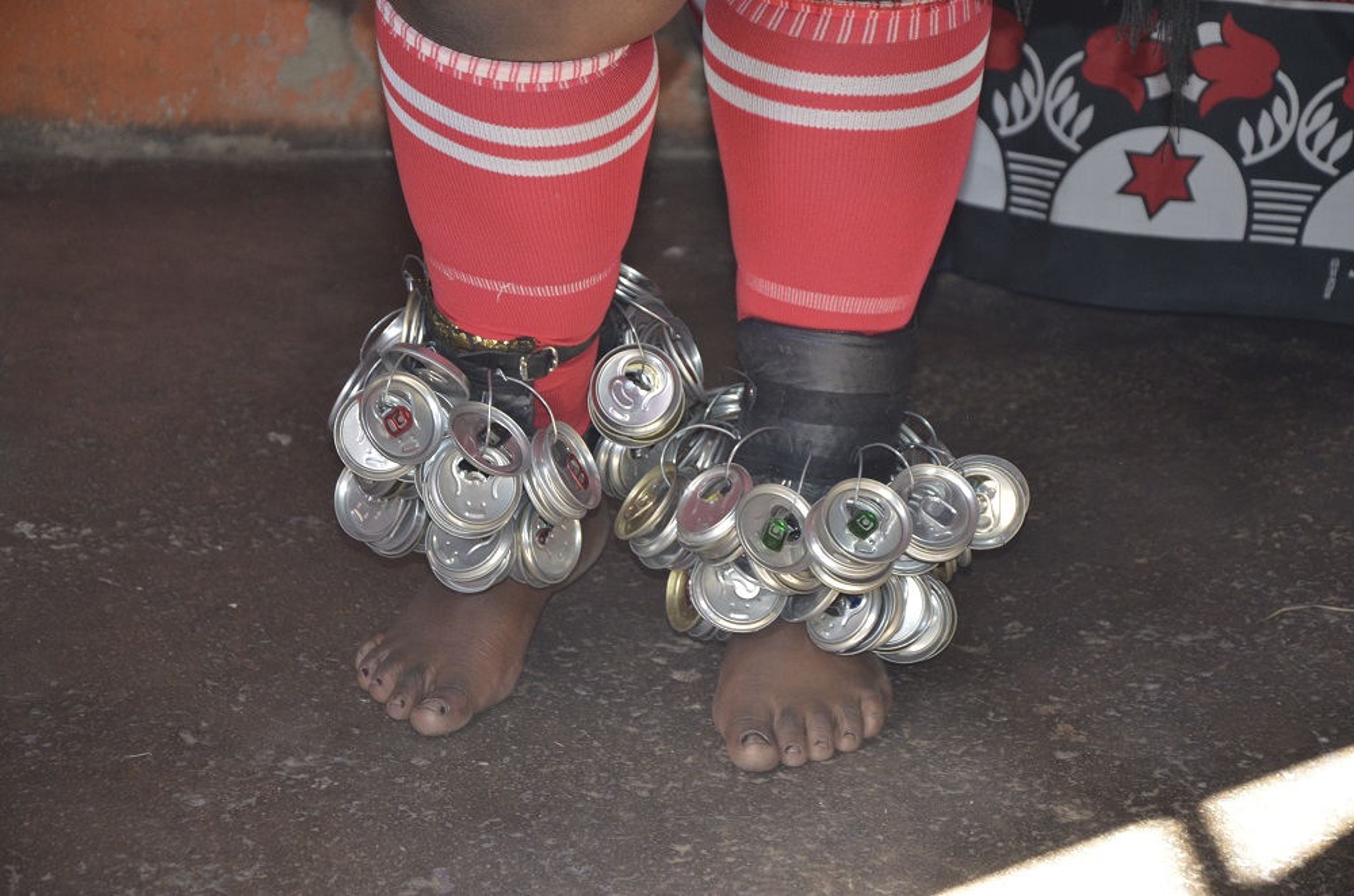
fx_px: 3940
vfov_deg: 13.0
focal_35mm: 105
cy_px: 448
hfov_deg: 19.5
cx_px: 677
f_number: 5.3
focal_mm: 70
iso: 800
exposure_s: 1/60
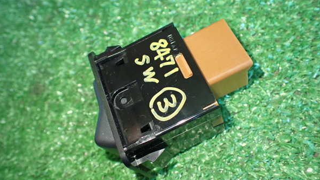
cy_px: 93
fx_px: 280
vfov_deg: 35.6
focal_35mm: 33
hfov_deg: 59.5
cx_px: 160
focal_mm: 5.4
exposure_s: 1/80
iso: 800
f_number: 2.3
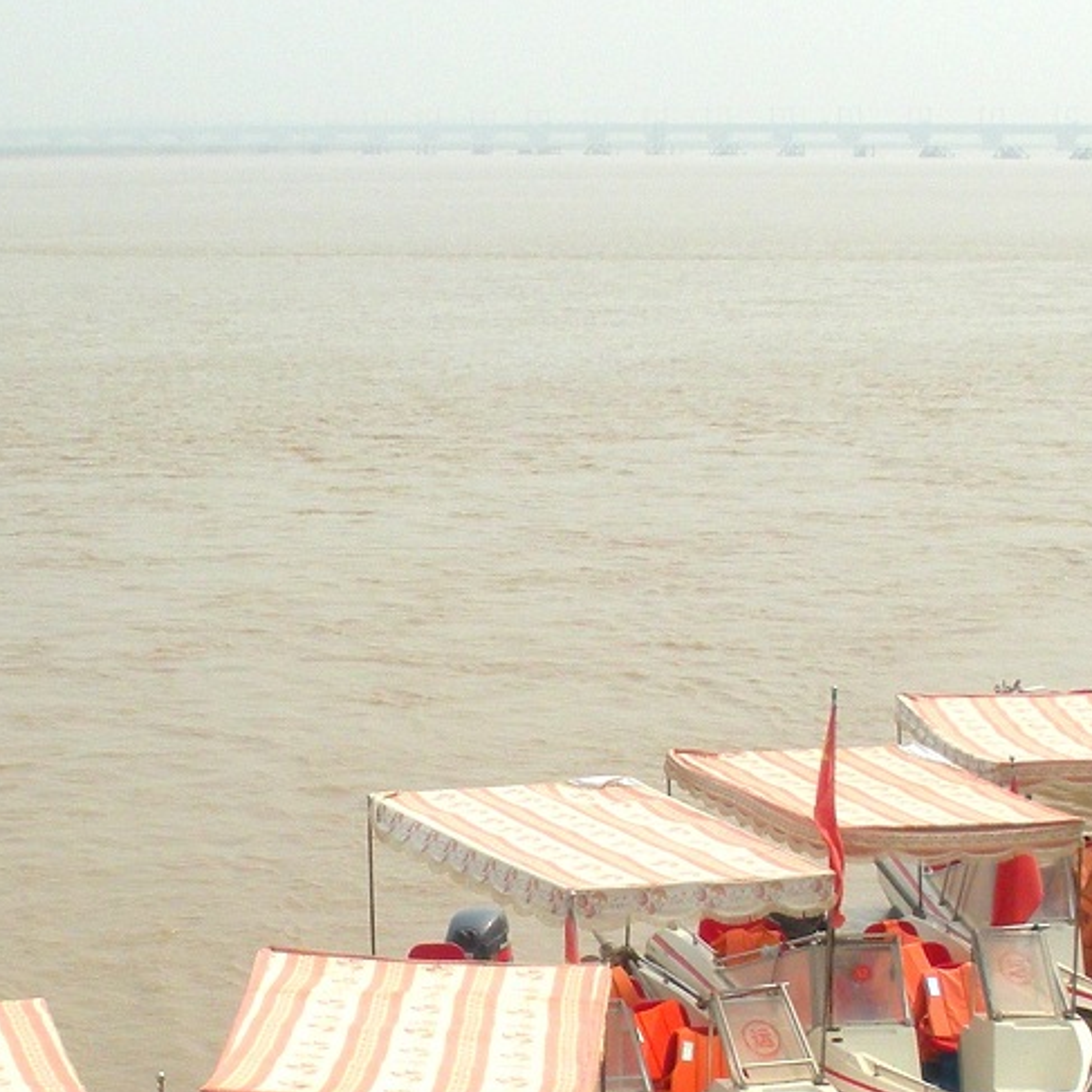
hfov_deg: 17.7
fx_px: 3498
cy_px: 755
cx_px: 561
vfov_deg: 17.7
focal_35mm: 98
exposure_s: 1/711
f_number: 5.6
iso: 88
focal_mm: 6.3
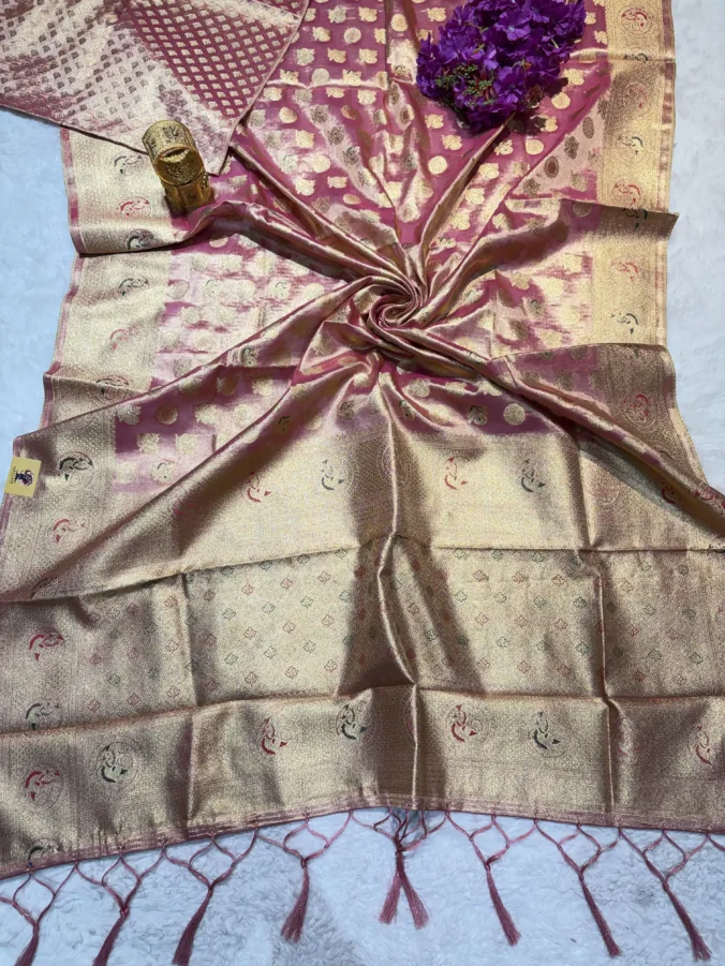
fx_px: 726
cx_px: 362
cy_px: 483
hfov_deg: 53.1
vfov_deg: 67.3
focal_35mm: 26
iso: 40
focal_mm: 5.96
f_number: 1.6
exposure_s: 1/102
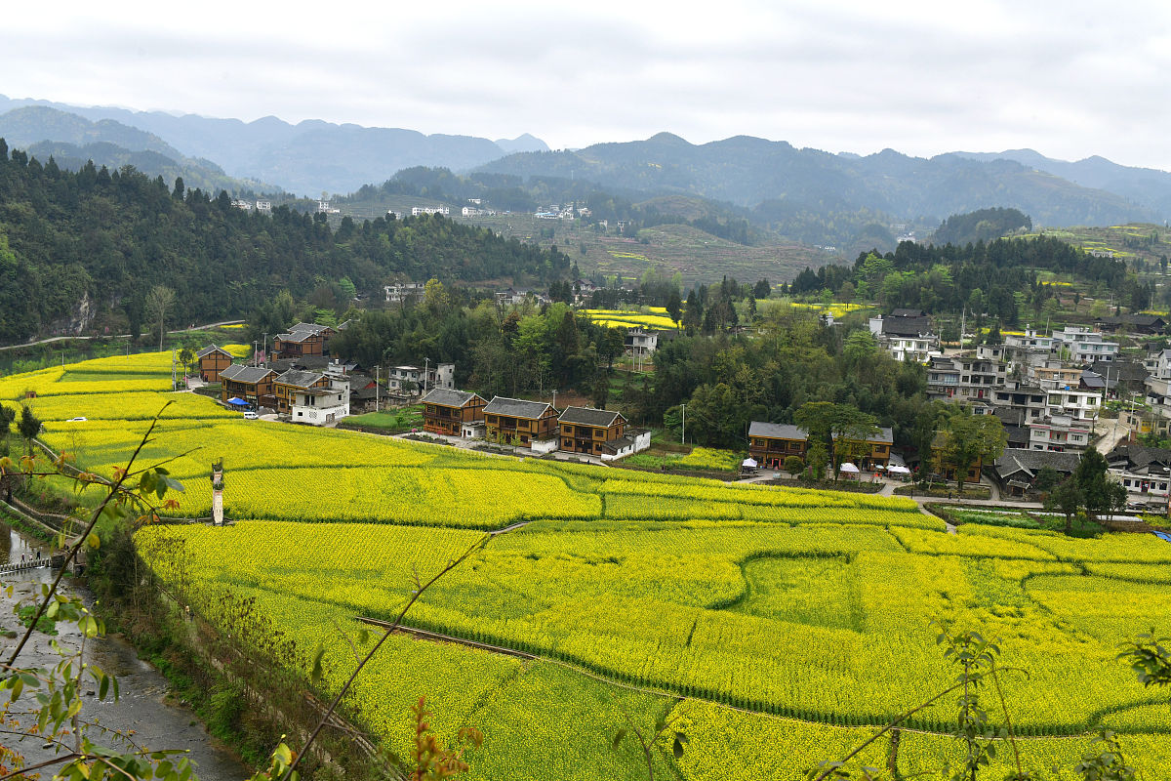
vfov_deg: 37.9
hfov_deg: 54.4
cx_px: 586
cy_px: 390
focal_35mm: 35
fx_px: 1138
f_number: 10
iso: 500
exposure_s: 1/200
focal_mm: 35
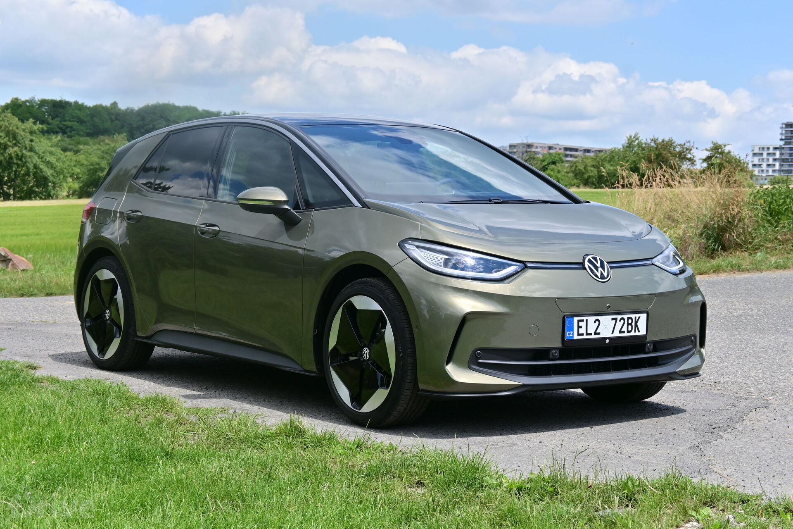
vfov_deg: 18.9
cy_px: 264
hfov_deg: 28.1
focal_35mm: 72
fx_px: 1586
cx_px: 396
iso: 200
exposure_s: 1/1000
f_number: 6
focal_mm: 48
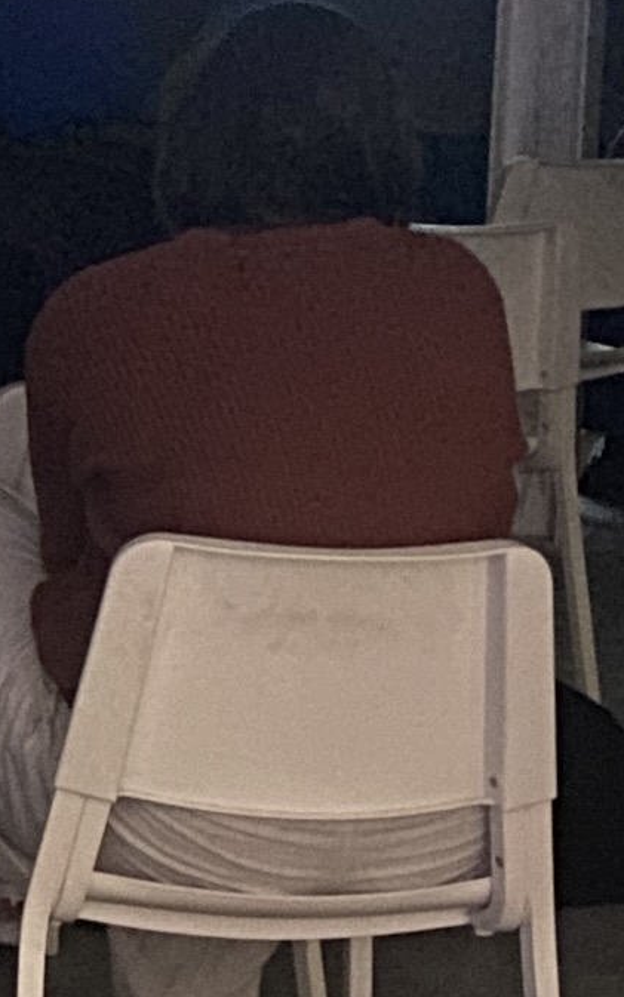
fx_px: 4487
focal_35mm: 165
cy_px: 264
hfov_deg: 7.1
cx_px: -1248
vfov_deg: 12.7
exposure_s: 1/10
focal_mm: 4.25
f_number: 1.8
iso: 400
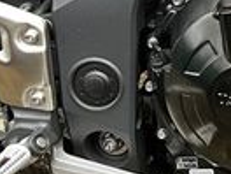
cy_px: -128
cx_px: 458
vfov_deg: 11.1
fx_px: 841
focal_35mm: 126
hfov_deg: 13.5
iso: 125
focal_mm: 5.1
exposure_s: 1/80
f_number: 1.6
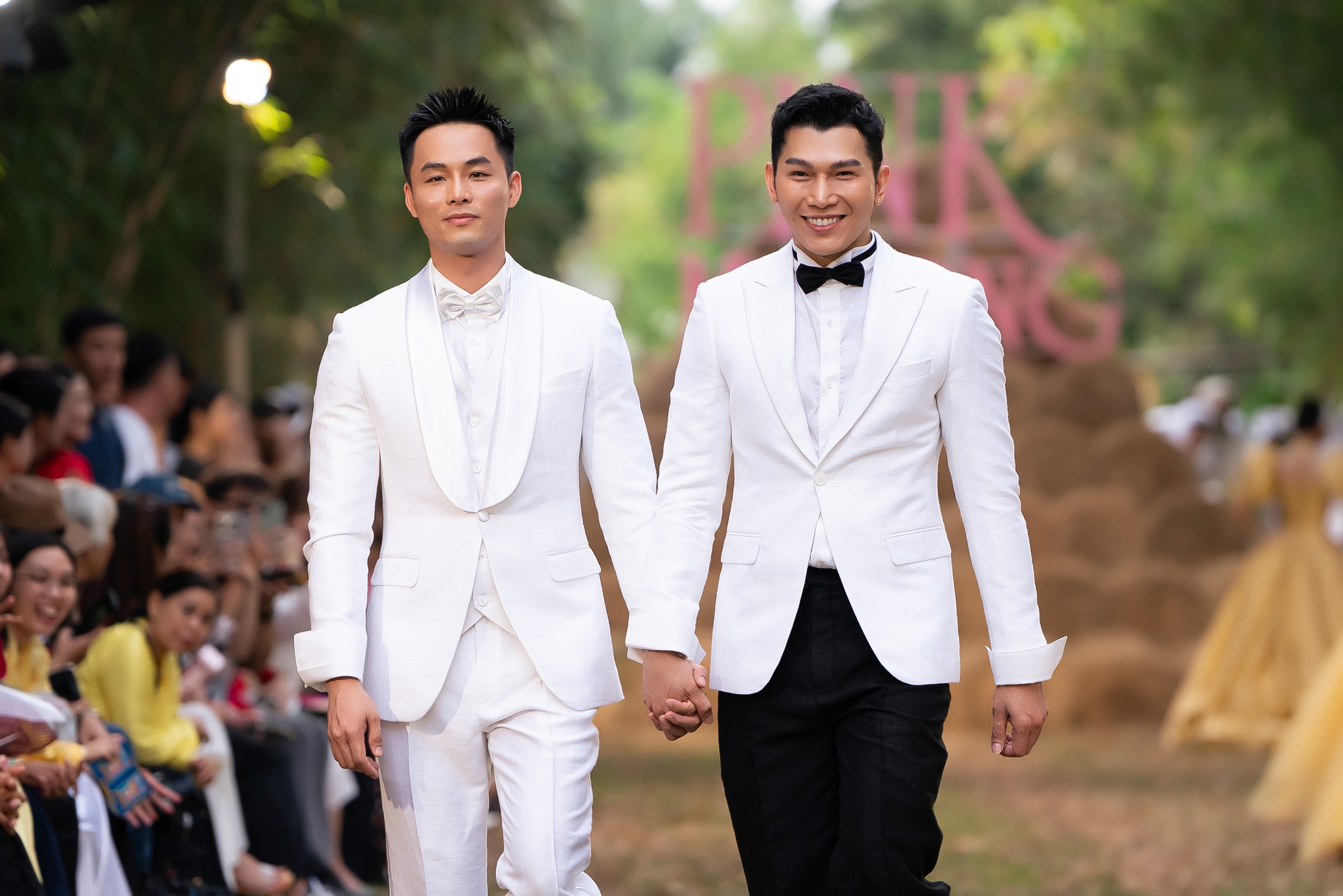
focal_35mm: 243
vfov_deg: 5.7
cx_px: 672
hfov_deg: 8.5
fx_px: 9065
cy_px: 448
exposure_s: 1/400
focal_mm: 162
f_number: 2.8
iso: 500
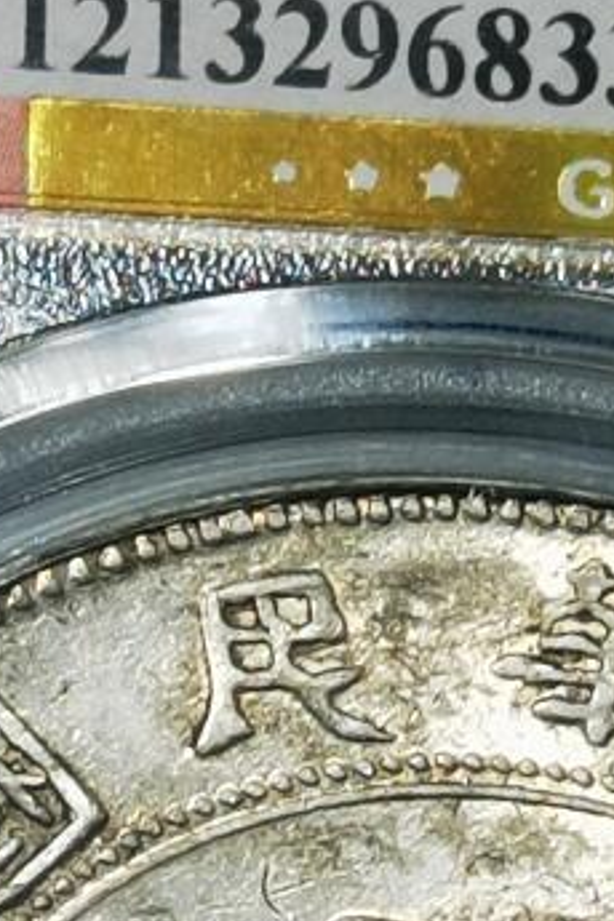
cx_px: 438
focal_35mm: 320
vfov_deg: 6.4
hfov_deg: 4.3
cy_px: 974
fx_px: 8186
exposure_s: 1/100
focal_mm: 6.67
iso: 64
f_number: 1.9
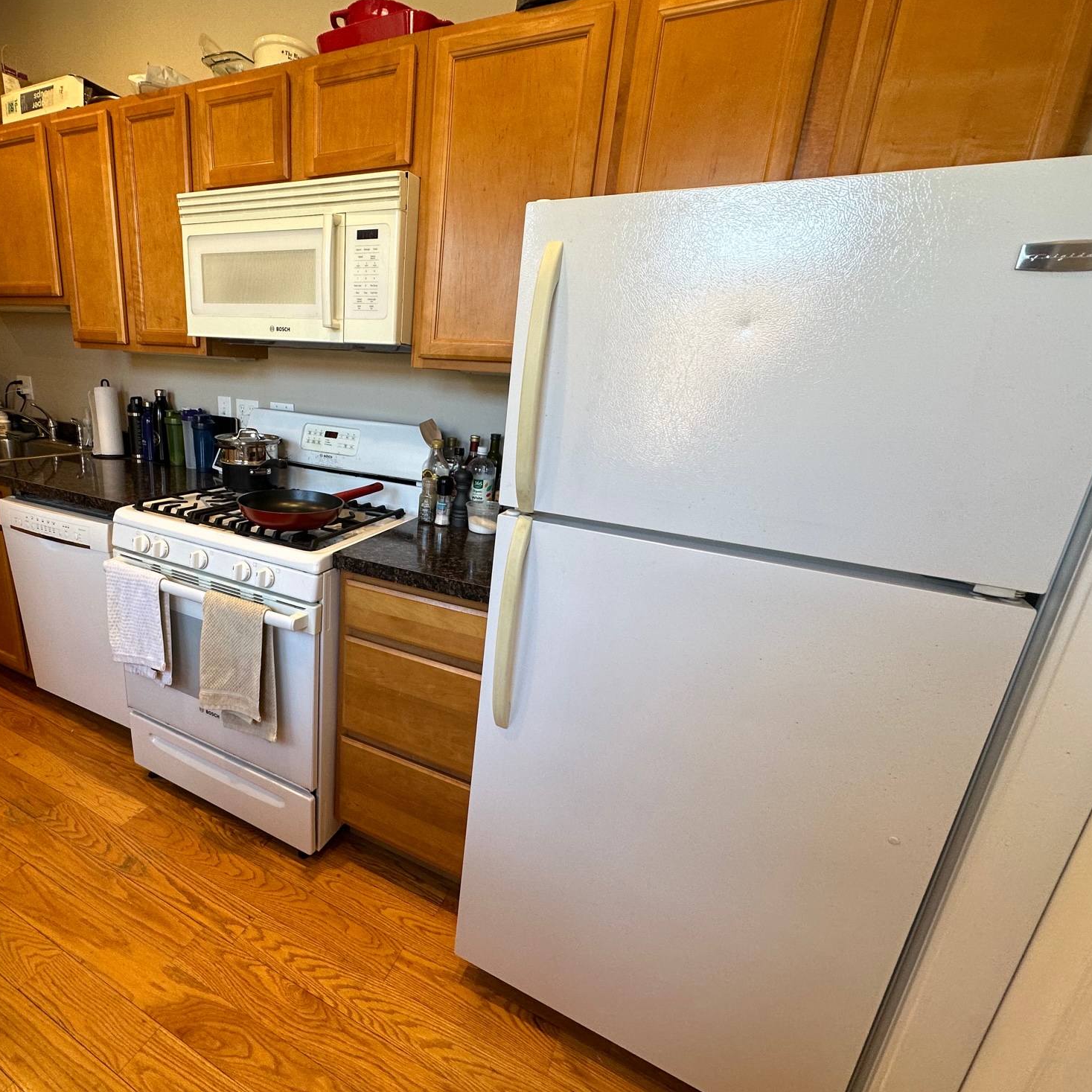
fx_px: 607
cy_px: 548
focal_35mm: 17
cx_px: 409
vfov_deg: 84.0
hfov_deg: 82.4
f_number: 2.2
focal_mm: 2.22
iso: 125
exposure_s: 1/120
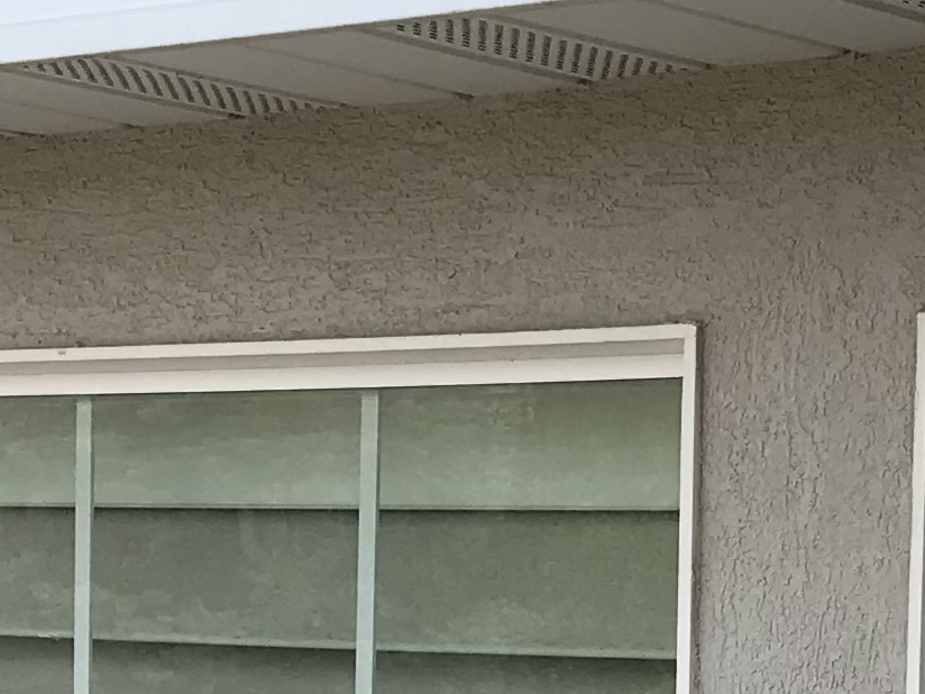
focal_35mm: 137
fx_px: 3661
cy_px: 949
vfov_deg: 10.5
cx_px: 450
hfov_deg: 14.4
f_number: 1.8
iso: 20
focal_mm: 3.99
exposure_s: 1/1597
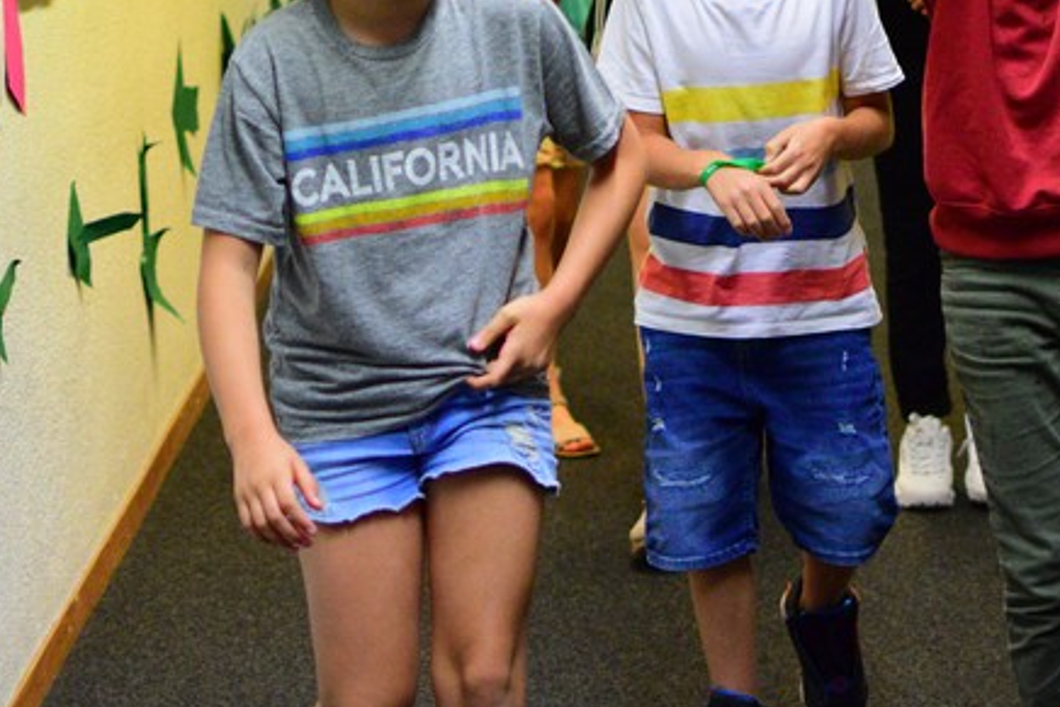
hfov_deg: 16.6
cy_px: -50
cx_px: 746
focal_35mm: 123
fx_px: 3628
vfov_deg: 11.0
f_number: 1.8
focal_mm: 35
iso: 3200
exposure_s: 1/400
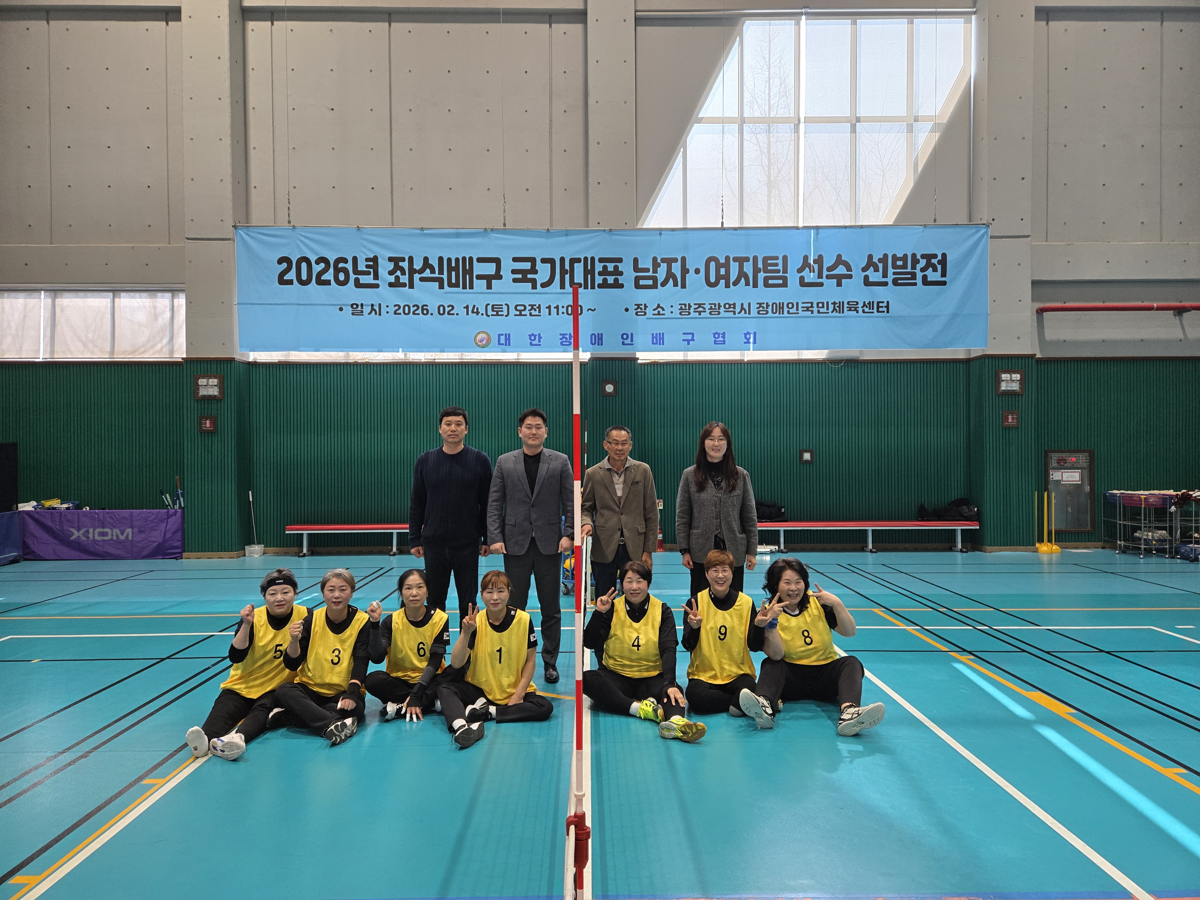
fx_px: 797
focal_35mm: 23
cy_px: 450
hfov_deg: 73.9
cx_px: 600
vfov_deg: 58.9
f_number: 1.8
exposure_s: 1/180
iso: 160
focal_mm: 5.4
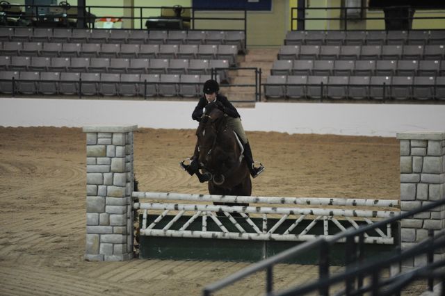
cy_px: 148
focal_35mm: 200
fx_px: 2471
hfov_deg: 10.3
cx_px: 222
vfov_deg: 6.9
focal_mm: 200
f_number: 2.8
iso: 6400
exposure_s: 1/400
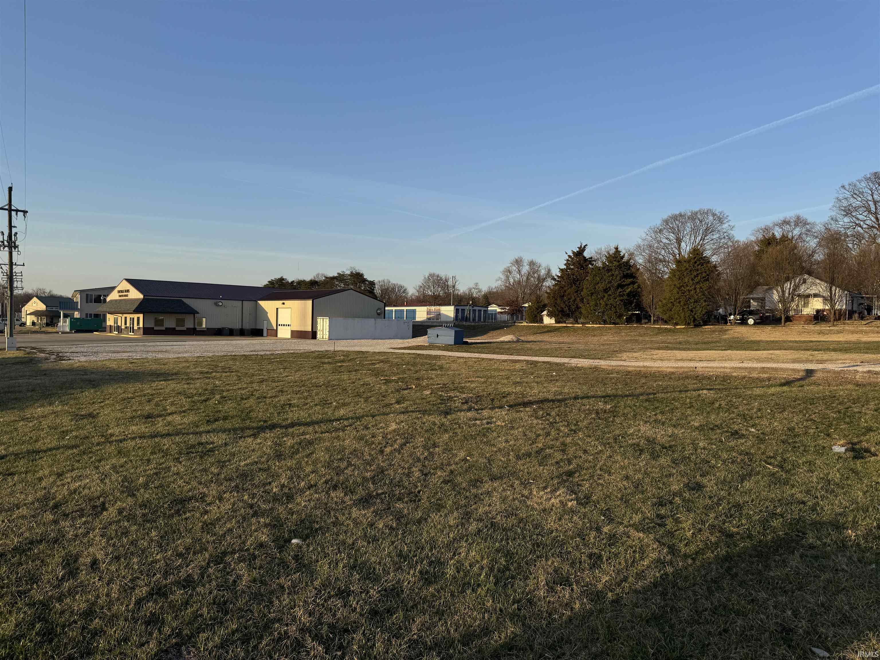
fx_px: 610
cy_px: 330
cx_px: 440
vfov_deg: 56.8
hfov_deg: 71.6
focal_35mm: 24
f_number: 1.78
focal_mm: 6.76
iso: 80
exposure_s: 1/3413
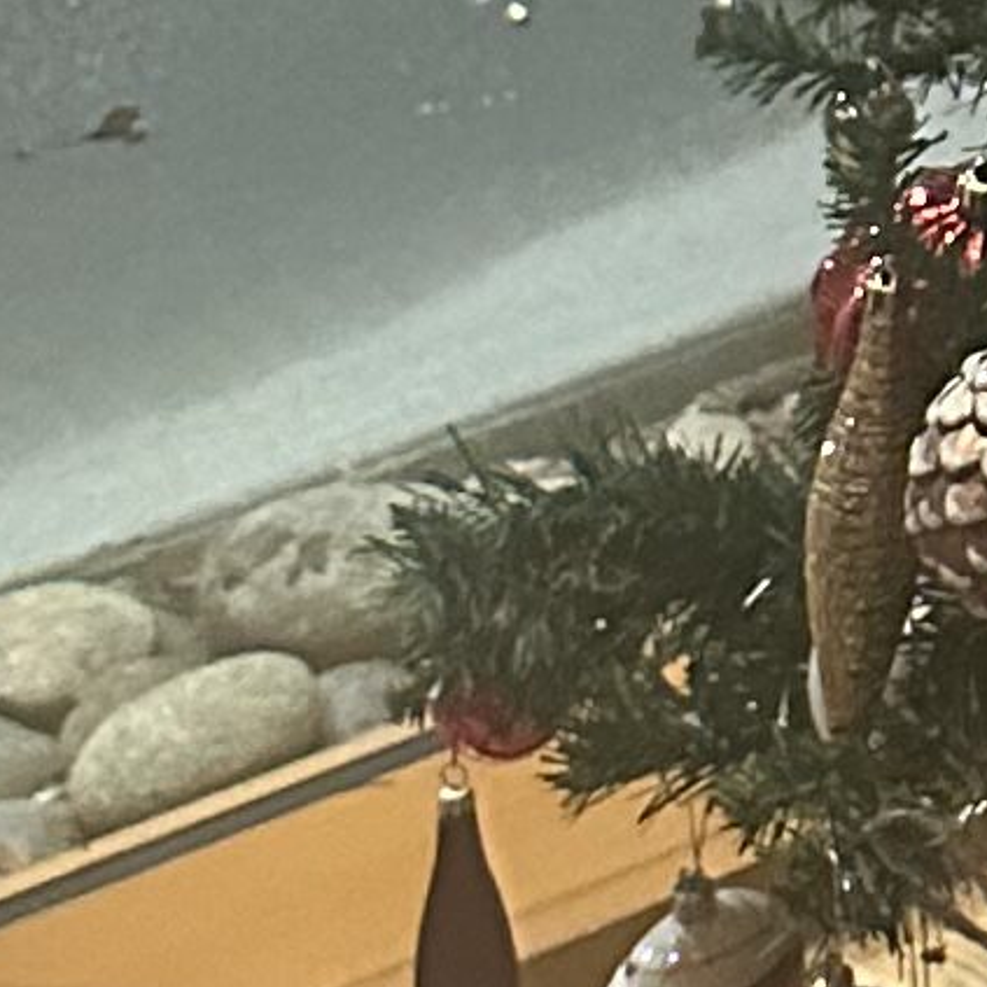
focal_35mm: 202
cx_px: 2604
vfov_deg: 7.8
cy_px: -1645
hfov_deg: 7.8
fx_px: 6516
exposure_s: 1/40
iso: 800
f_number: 1.78
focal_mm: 6.86
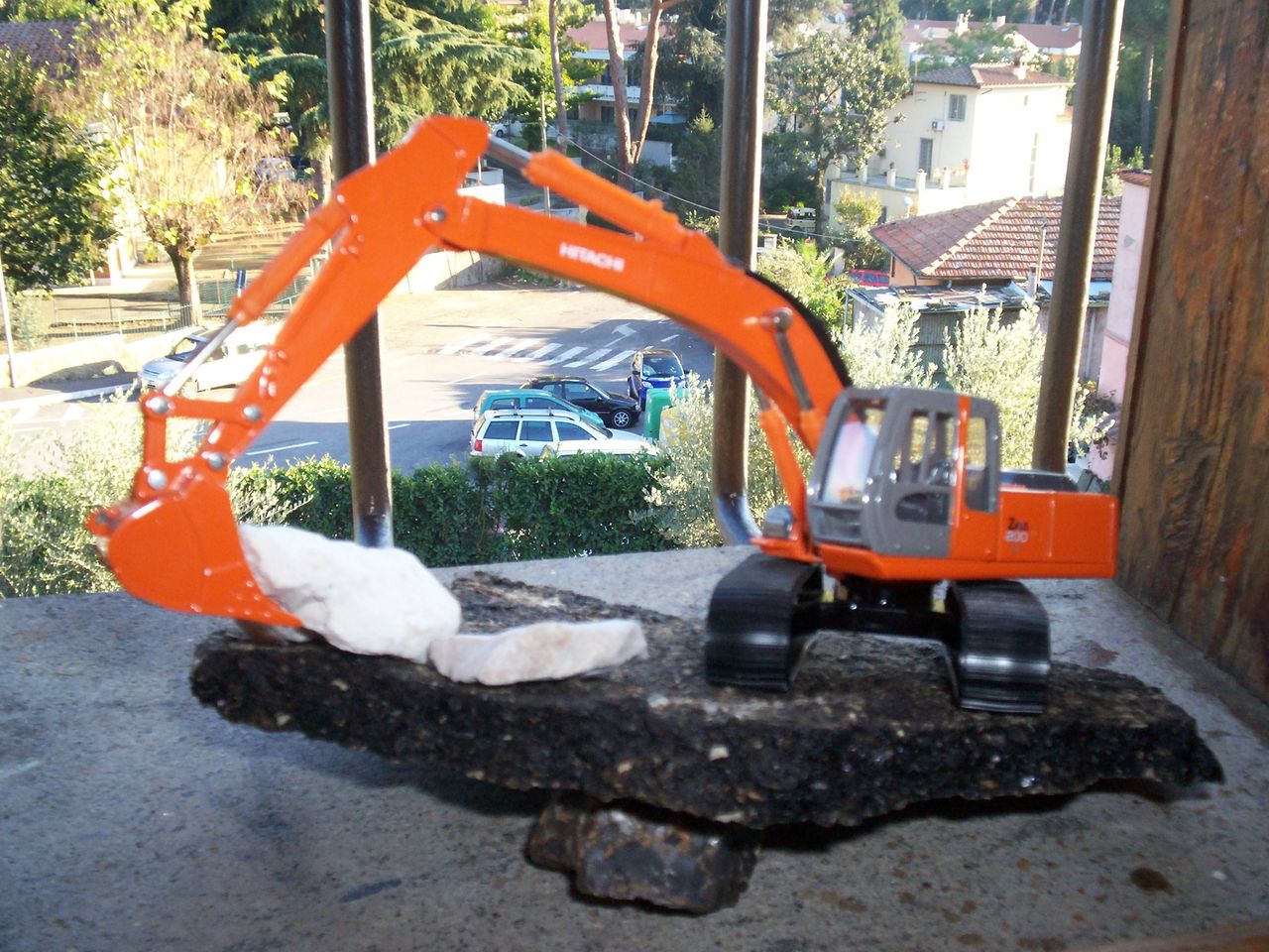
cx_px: 634
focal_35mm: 36
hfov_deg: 51.4
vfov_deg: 39.7
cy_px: 476
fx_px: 1320
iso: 140
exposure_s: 1/64
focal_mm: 5.9
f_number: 4.5
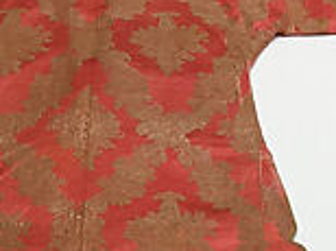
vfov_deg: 11.7
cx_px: 96
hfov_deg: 16.2
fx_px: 1173
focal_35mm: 121
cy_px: 363
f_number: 2.4
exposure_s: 1/30
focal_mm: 3.3
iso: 25
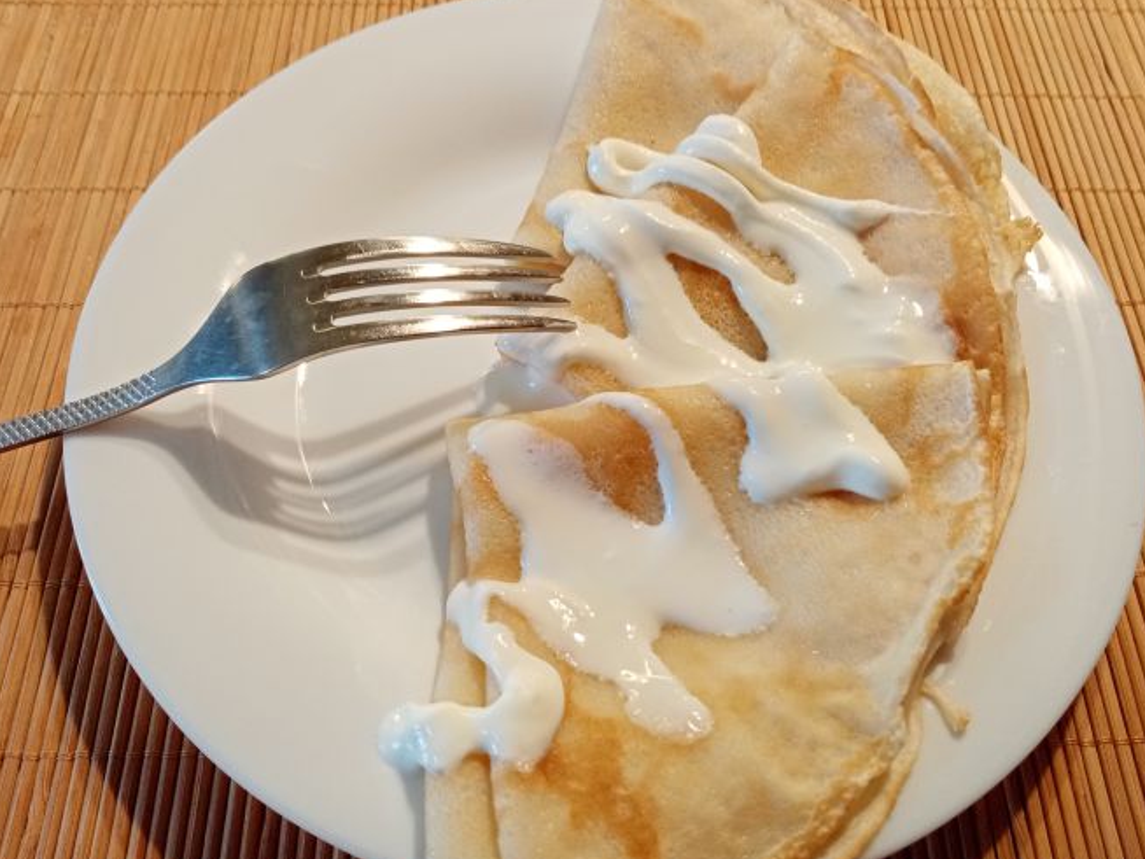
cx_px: 569
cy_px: 440
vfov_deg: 48.3
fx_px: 960
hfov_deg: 61.6
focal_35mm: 29
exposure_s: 1/33.3
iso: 167
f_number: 1.8
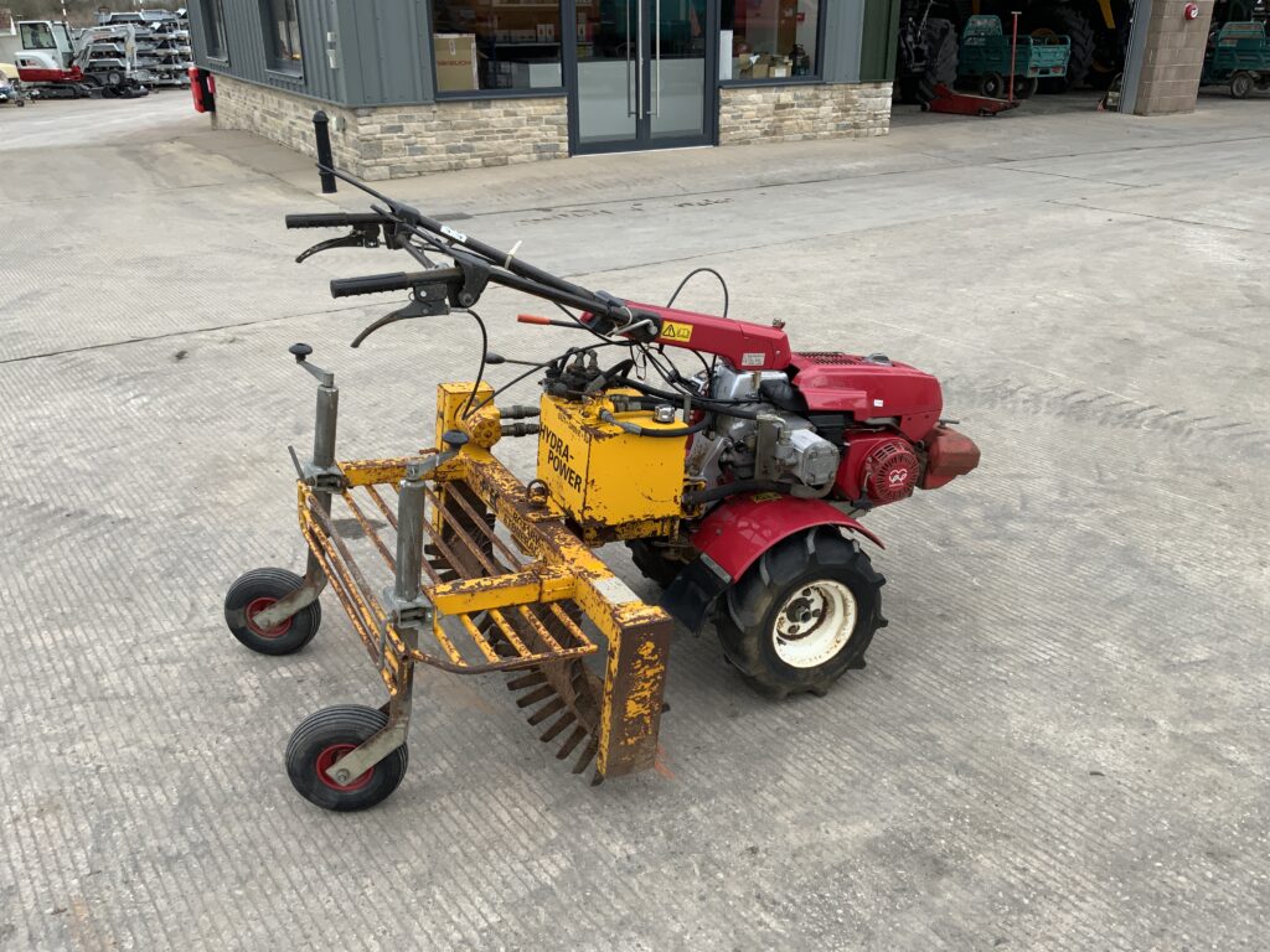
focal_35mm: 29
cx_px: 635
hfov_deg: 61.7
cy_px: 476
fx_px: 1064
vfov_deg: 48.2
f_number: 1.8
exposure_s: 1/627
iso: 16
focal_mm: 3
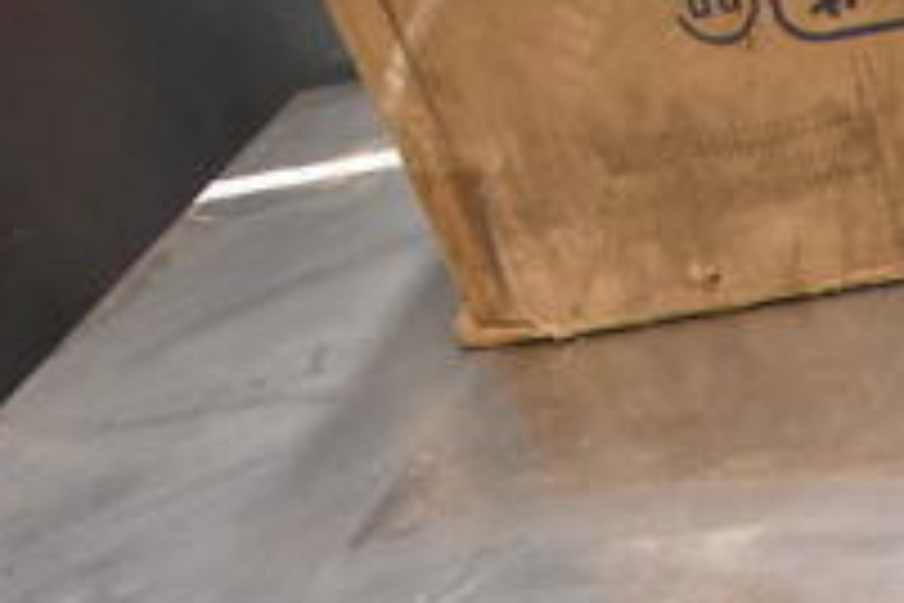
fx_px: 2059
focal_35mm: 82
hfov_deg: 22.7
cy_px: 788
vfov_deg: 15.8
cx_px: 1097
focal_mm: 18
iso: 4500
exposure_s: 1/125
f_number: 3.5
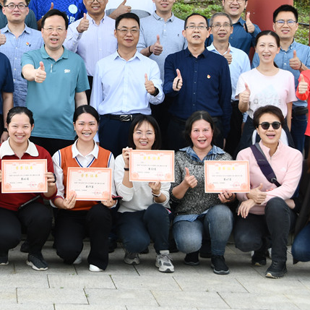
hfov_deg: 16.8
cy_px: 75
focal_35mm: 103
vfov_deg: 16.8
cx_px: 61
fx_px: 1044
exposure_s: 1/250
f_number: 5
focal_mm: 35
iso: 125
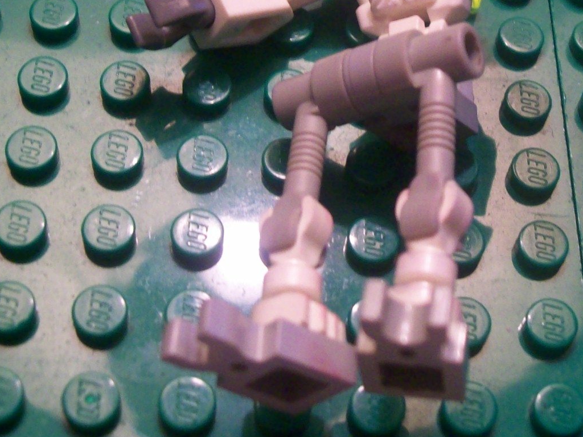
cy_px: 47
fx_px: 1213
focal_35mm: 72
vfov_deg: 20.1
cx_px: 375
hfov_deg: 26.9
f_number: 2.7
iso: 160
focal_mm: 6
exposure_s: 1/29.6
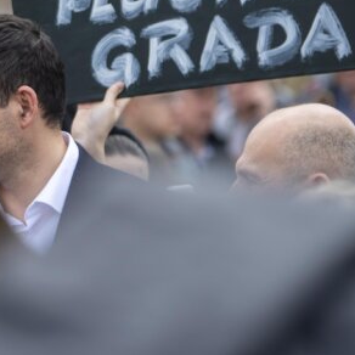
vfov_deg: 4.3
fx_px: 4676
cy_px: 18
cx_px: -103
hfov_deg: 4.3
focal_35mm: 403
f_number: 2.8
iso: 100
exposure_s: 1/1250
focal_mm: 135
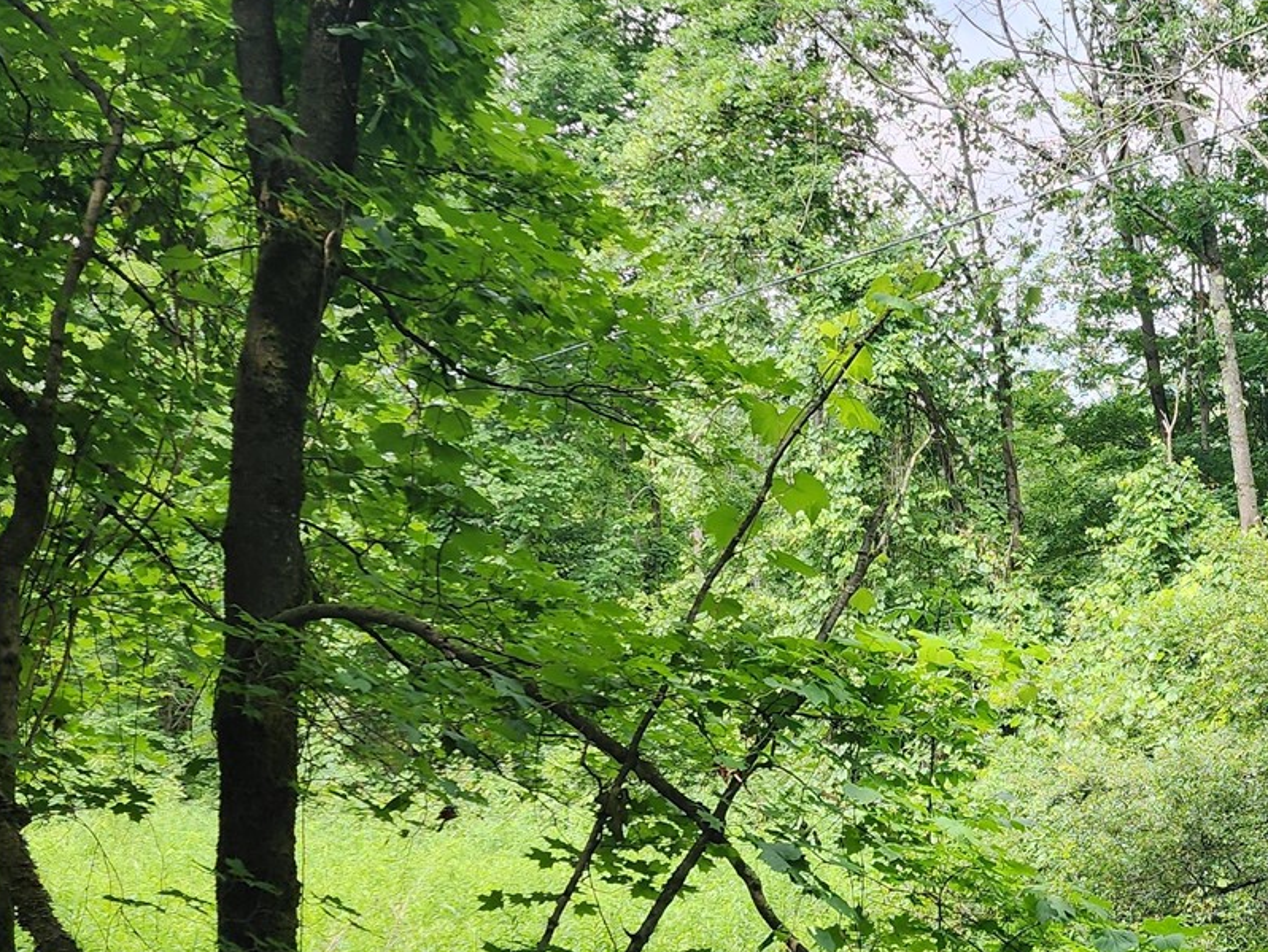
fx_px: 2162
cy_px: 563
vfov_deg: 24.8
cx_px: 1177
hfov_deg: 31.0
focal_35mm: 59
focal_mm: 6.4
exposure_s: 1/180
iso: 32
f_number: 1.8
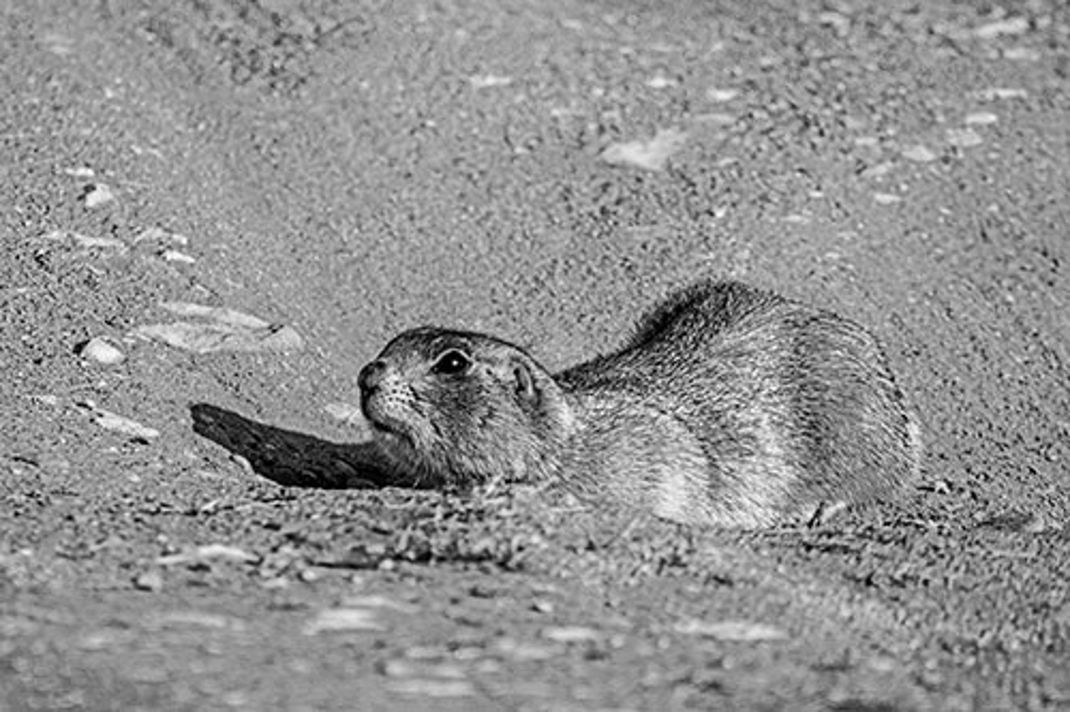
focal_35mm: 1200
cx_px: 535
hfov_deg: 1.7
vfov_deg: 1.1
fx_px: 35653
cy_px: 356
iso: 3200
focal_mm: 1200
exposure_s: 1/3200
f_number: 13
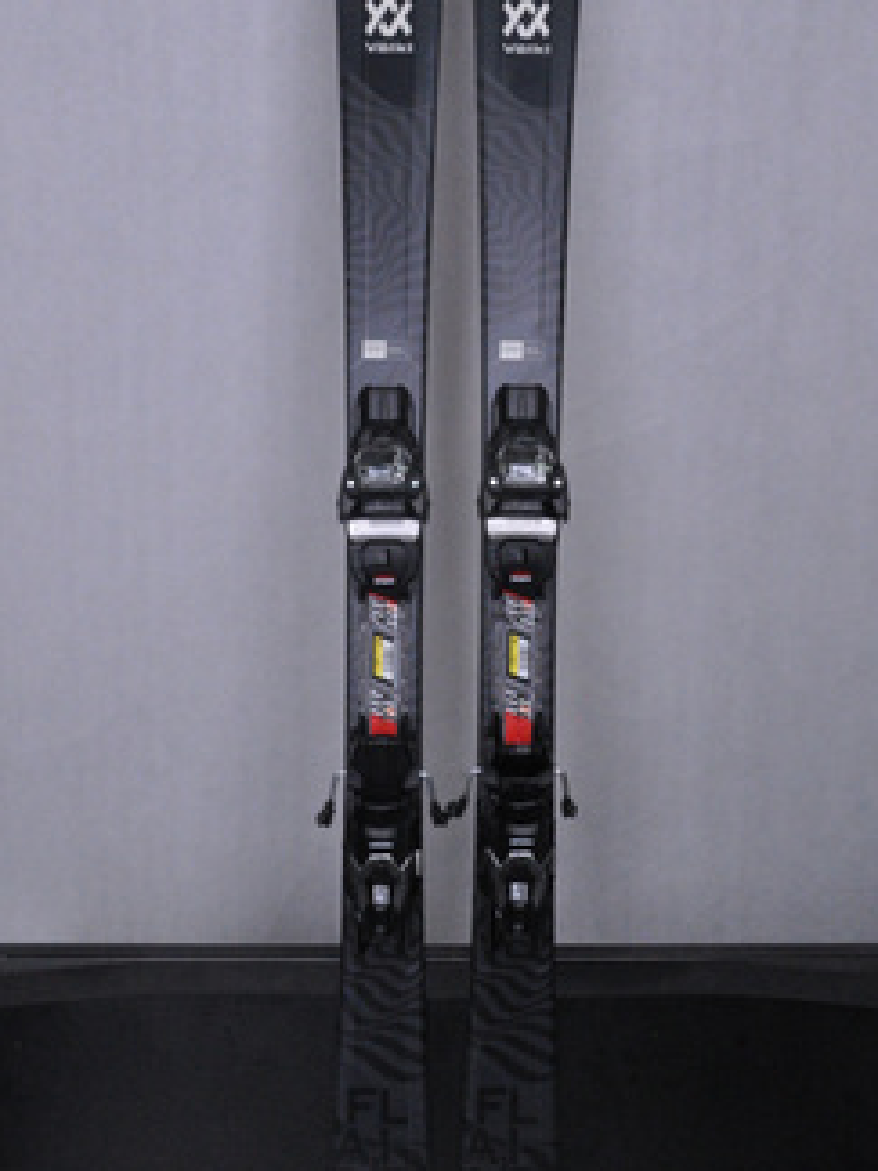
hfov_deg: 30.3
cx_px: 446
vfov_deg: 39.6
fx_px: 1623
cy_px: 524
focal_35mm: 48
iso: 3200
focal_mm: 24
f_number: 11
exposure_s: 1/125
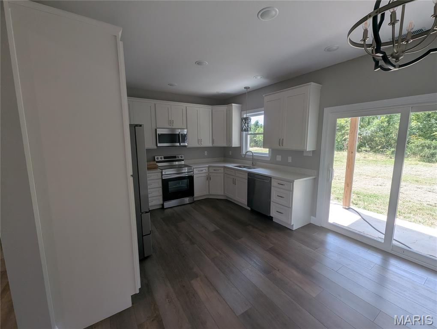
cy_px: 164
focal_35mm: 13
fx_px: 164
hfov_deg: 106.1
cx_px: 218
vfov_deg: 90.1
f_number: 2.2
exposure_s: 1/147
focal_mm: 1.95
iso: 40
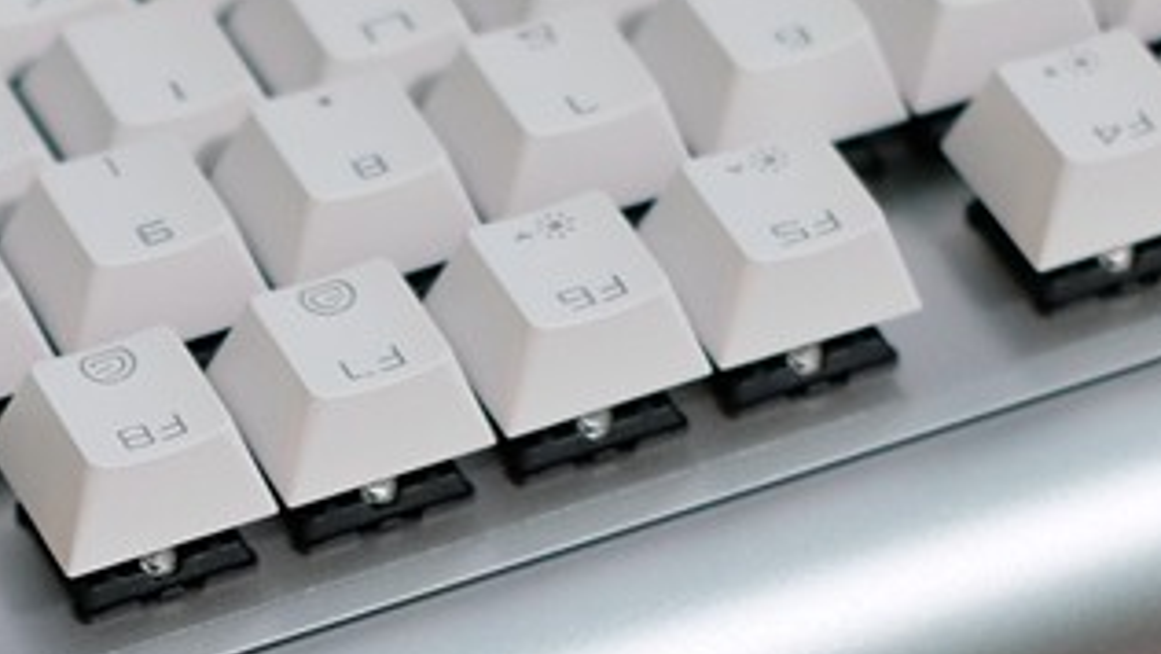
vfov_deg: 5.1
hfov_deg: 9.1
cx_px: 198
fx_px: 7299
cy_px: 628
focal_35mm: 237
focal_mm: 35
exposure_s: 1/105
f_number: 2
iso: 800
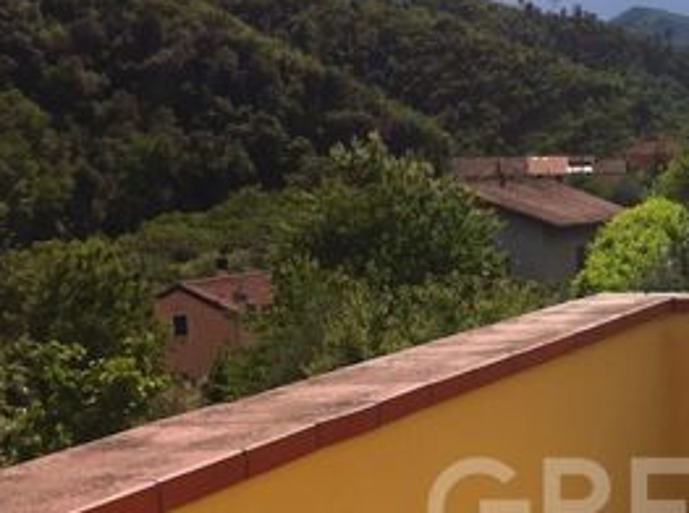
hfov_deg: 19.3
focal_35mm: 94
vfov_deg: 15.6
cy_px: 322
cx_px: 900
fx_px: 1867
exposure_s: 1/1774
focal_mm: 3.85
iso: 80
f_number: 2.8
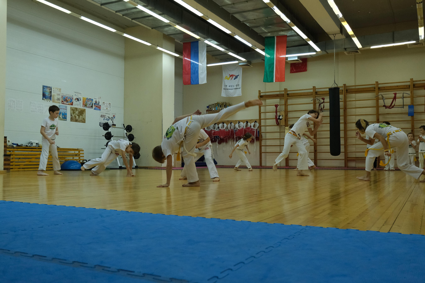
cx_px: 212
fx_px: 401
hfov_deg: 55.8
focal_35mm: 34
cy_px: 142
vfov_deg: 38.9
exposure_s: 1/320
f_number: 4.2
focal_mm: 22.8
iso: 2500
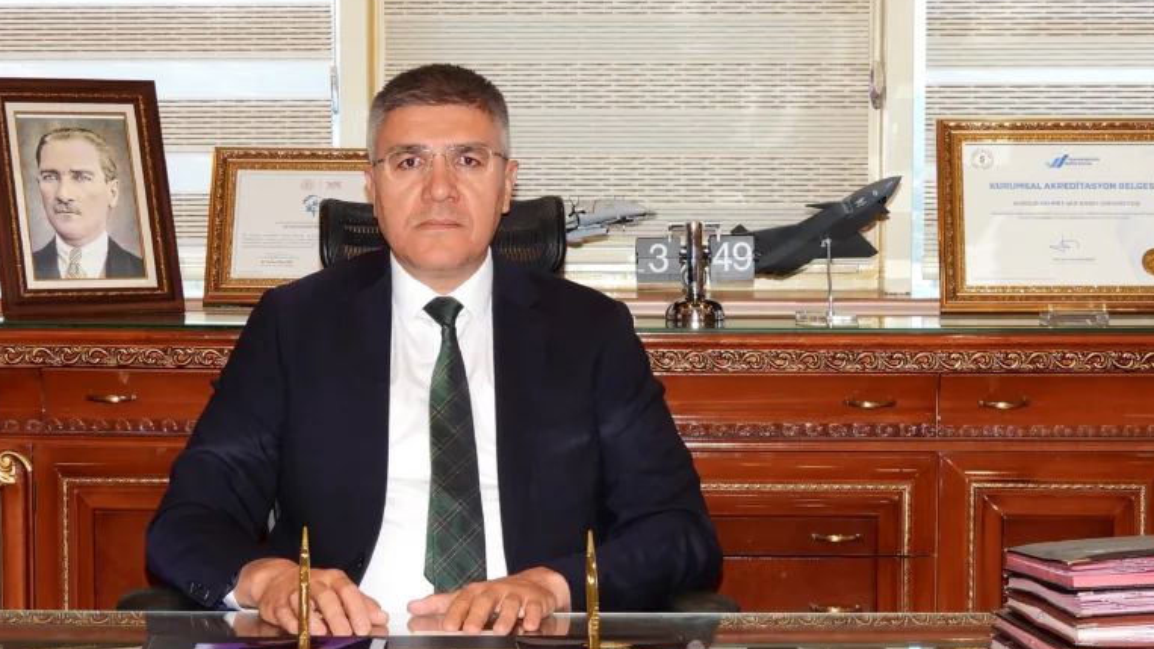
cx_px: 517
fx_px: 2937
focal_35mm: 96
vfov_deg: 12.6
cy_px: 340
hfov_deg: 22.2
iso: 220
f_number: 3.5
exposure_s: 1/30
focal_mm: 12.5
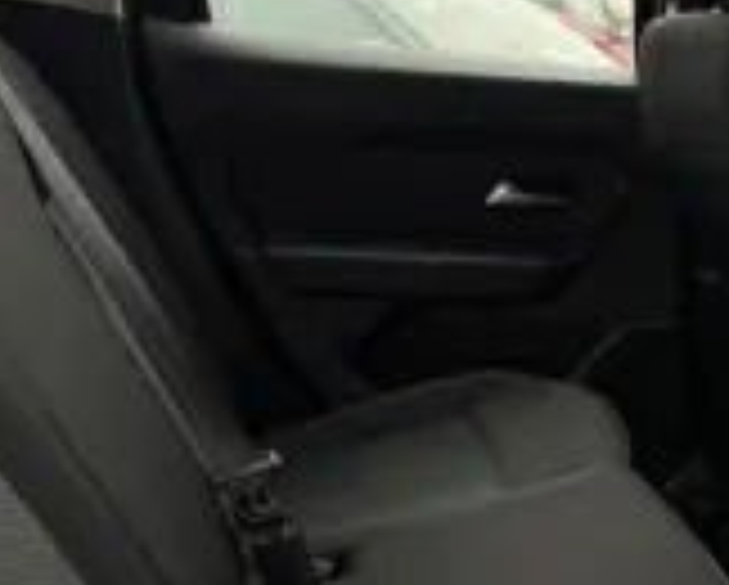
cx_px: 720
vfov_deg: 28.2
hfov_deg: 33.1
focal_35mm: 52
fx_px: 1123
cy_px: 513
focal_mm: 6.76
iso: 160
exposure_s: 1/121
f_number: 1.78
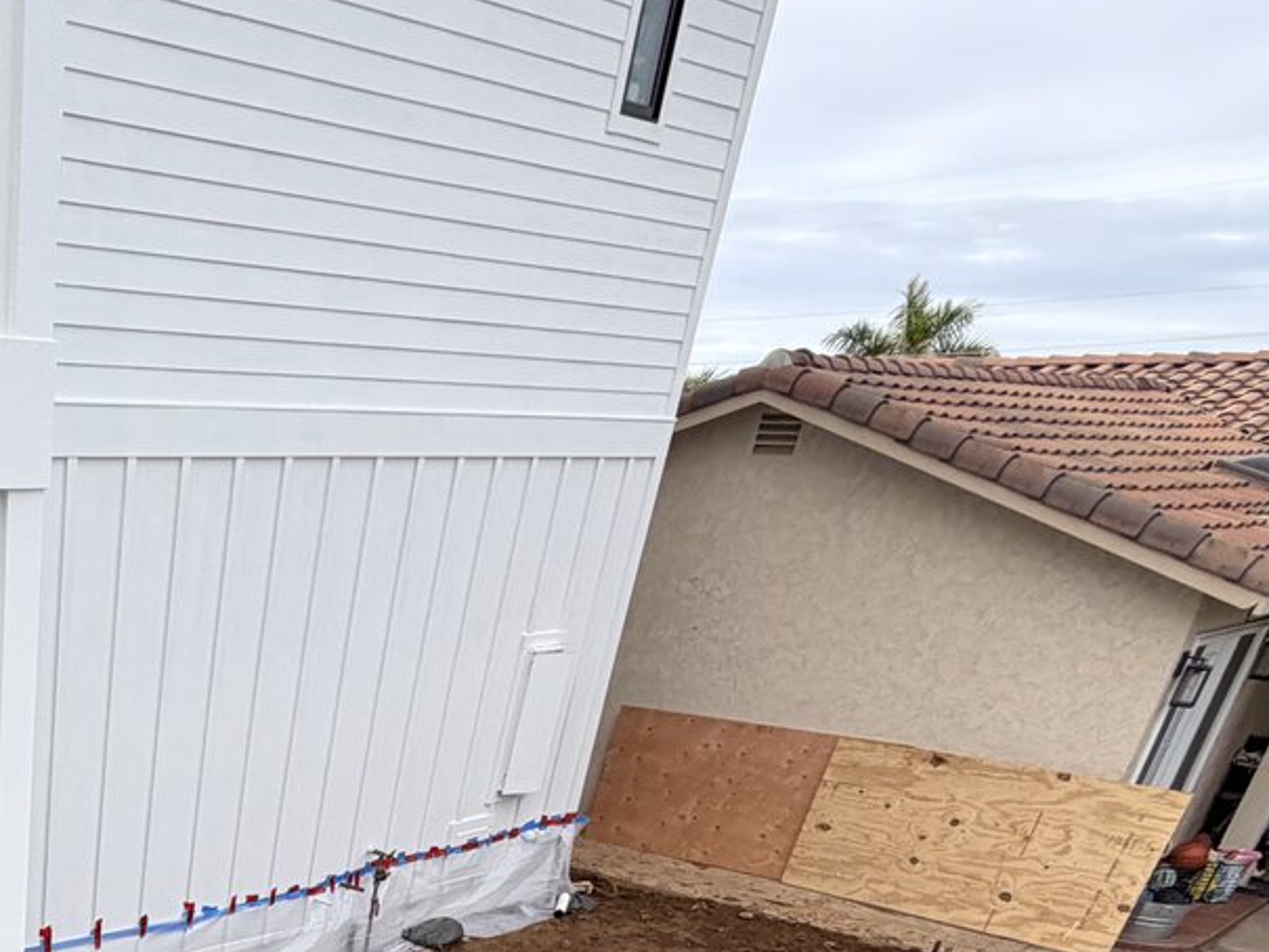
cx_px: -34
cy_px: 1229
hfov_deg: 42.4
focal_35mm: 37
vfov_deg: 30.6
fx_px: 1357
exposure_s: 1/502
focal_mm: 2.22
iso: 50
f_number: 2.2
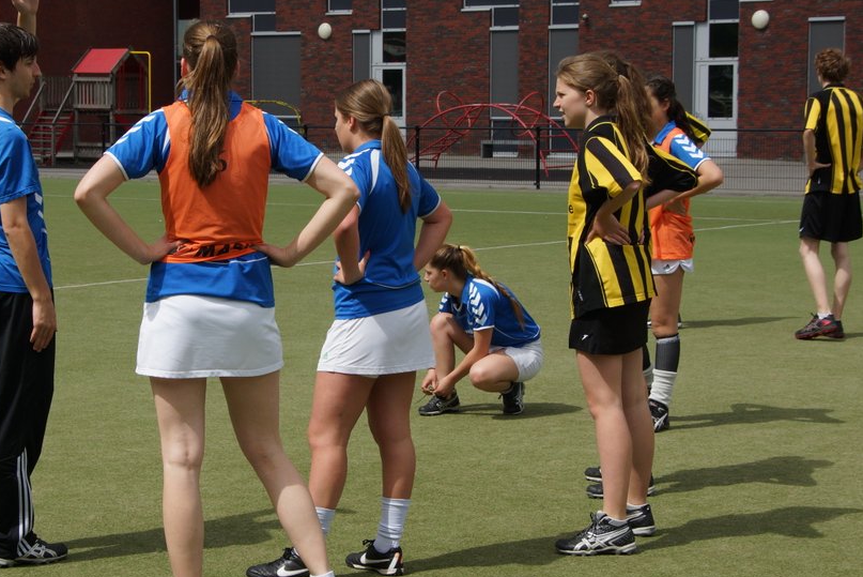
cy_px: 289
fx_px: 2054
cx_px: 360
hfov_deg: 23.7
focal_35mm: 86
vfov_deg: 16.0
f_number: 10
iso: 200
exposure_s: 1/500
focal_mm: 45
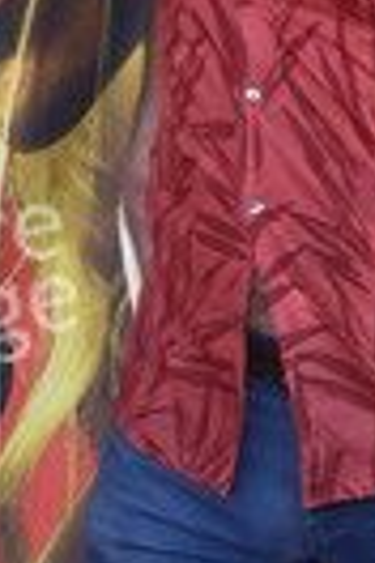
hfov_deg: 9.0
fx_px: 2375
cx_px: 326
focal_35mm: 152
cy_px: 94
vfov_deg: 13.4
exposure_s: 1/200
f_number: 6.3
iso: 250
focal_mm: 50
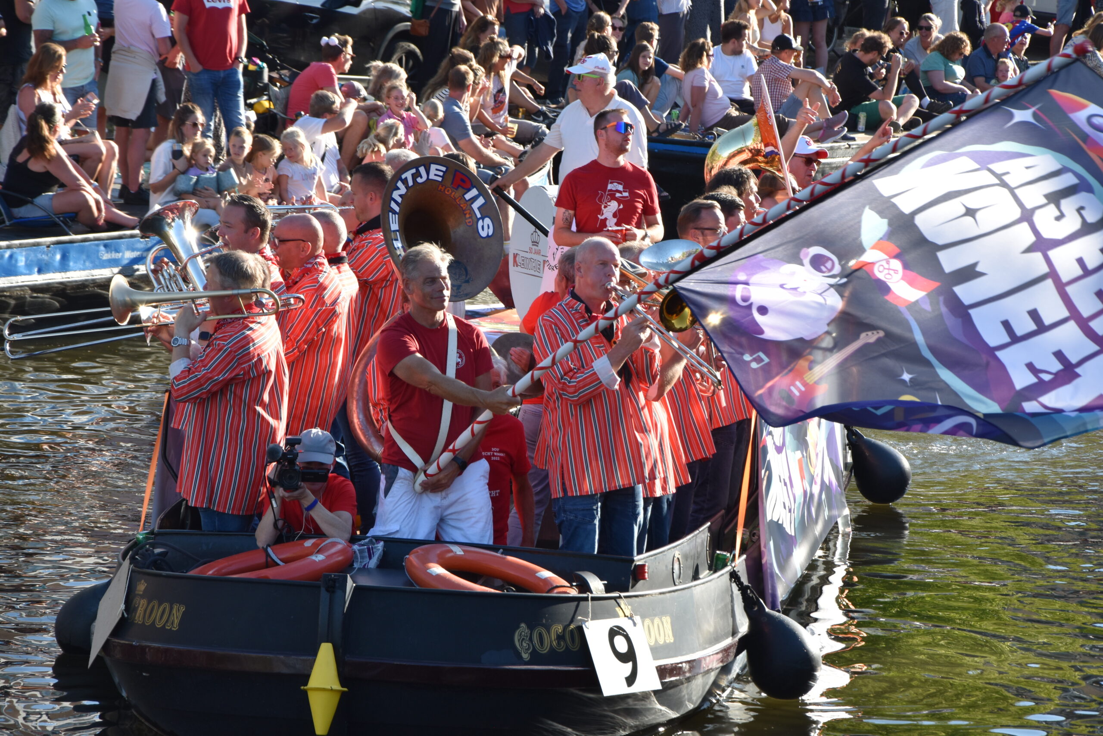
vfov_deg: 8.7
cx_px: 552
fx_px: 4826
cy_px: 368
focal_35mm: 158
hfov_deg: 13.0
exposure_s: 1/250
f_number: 8
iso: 250
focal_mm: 105
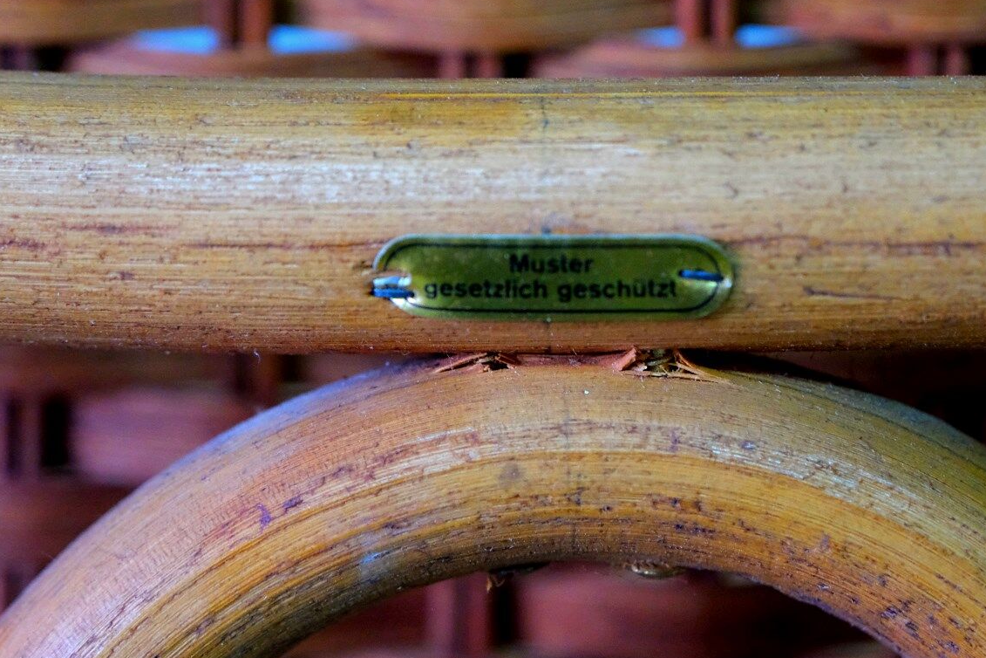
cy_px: 364
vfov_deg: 10.2
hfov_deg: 15.2
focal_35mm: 135
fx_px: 3697
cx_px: 525
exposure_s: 1/60
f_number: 4
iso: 6400
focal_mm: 80
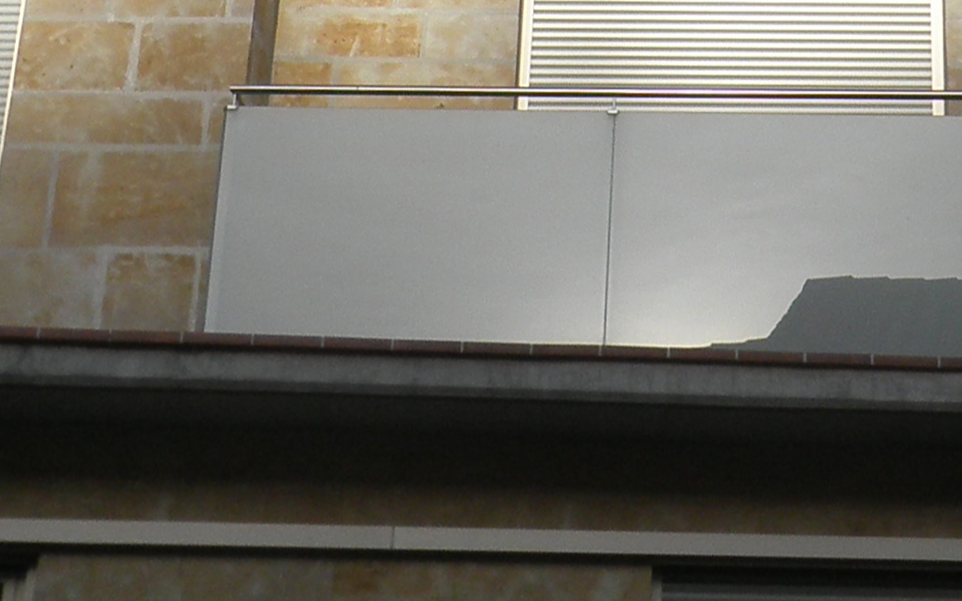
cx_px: 869
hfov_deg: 19.5
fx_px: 2752
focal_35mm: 105
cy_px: -429
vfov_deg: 11.7
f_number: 8.3
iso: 64
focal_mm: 4.3
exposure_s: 1/100
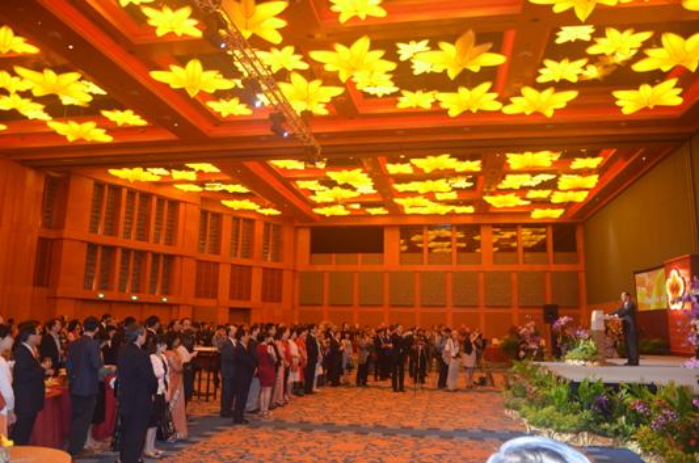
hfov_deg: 67.5
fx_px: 523
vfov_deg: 47.7
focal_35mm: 27
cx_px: 350
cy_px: 232
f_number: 3.5
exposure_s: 1/60
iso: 800
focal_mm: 18
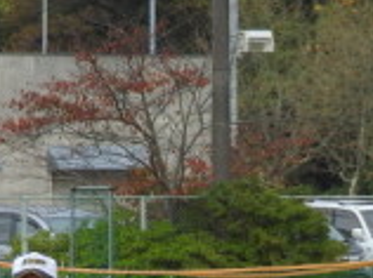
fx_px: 7370
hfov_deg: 2.9
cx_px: 463
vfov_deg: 2.2
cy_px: 469
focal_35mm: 685
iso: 100
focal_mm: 32.2
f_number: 5.3
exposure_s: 1/100
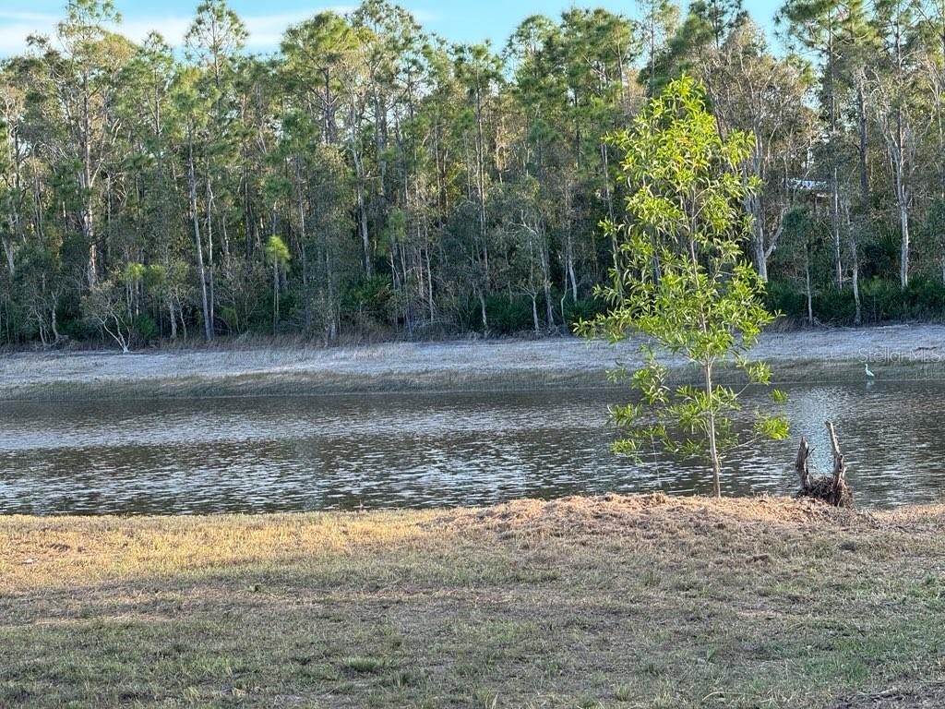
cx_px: 472
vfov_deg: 12.3
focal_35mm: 120
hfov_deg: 16.4
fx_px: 3276
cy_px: 354
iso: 50
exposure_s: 1/131
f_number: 2.8
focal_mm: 15.66
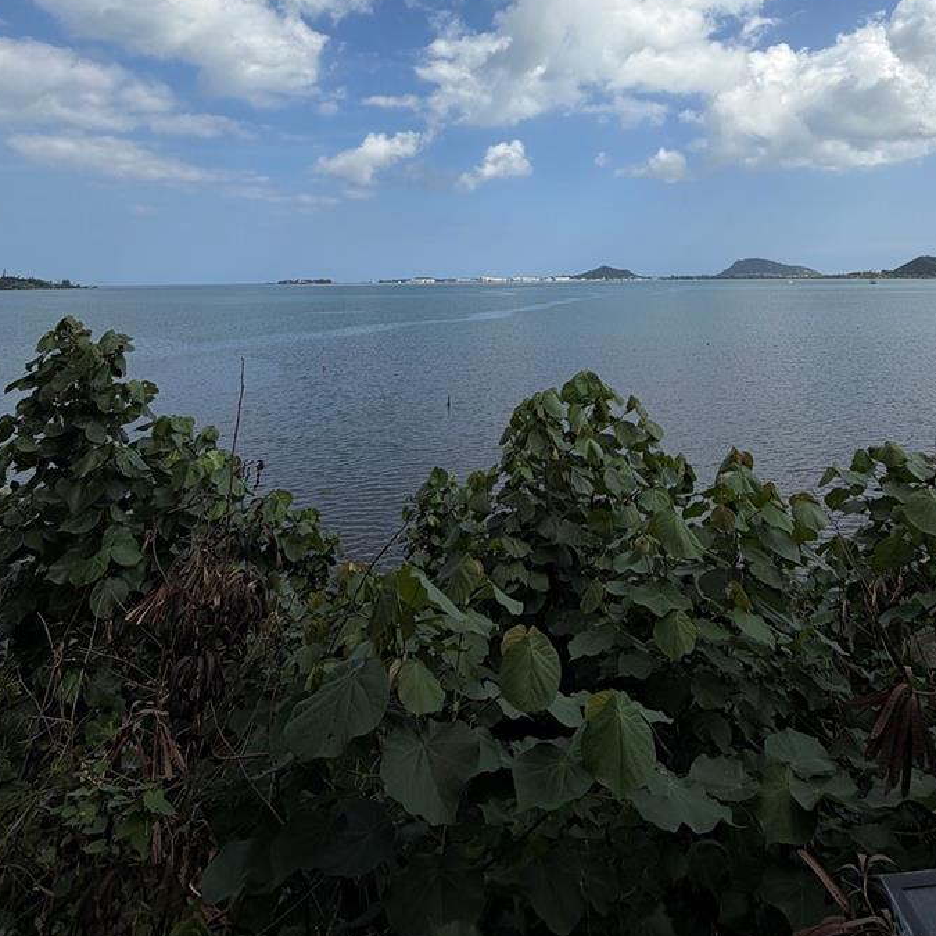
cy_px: 146
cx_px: 560
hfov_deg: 69.0
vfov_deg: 61.8
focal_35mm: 22
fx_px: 673
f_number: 2.2
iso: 20
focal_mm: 2.22
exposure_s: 1/1431
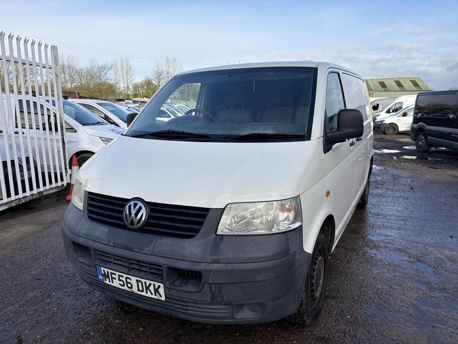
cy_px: 172
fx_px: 344
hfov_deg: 67.3
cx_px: 229
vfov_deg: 53.1
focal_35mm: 26
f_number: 1.6
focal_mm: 5.96
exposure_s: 1/1901
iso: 50
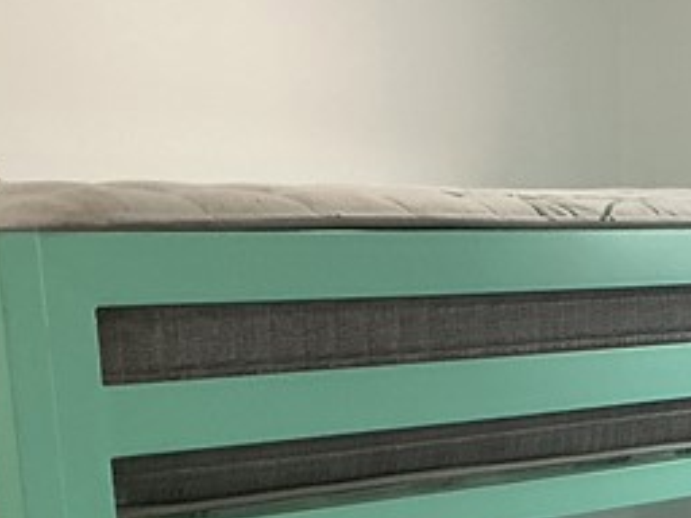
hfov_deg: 16.6
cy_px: 931
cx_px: 699
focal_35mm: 116
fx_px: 2316
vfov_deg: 11.8
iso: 50
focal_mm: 3
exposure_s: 1/120
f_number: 1.8
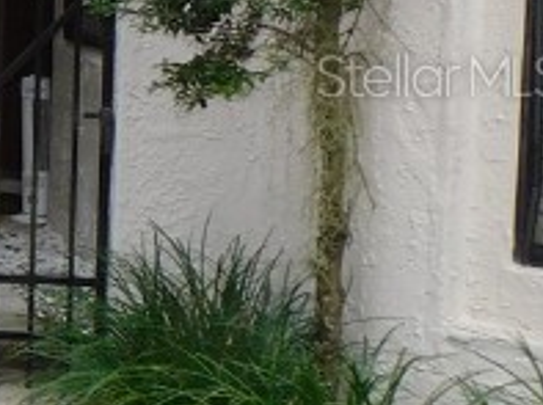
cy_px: 74
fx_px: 1957
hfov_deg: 12.0
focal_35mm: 125
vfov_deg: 11.8
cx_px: -835
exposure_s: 1/160
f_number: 3.3
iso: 125
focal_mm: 4.3
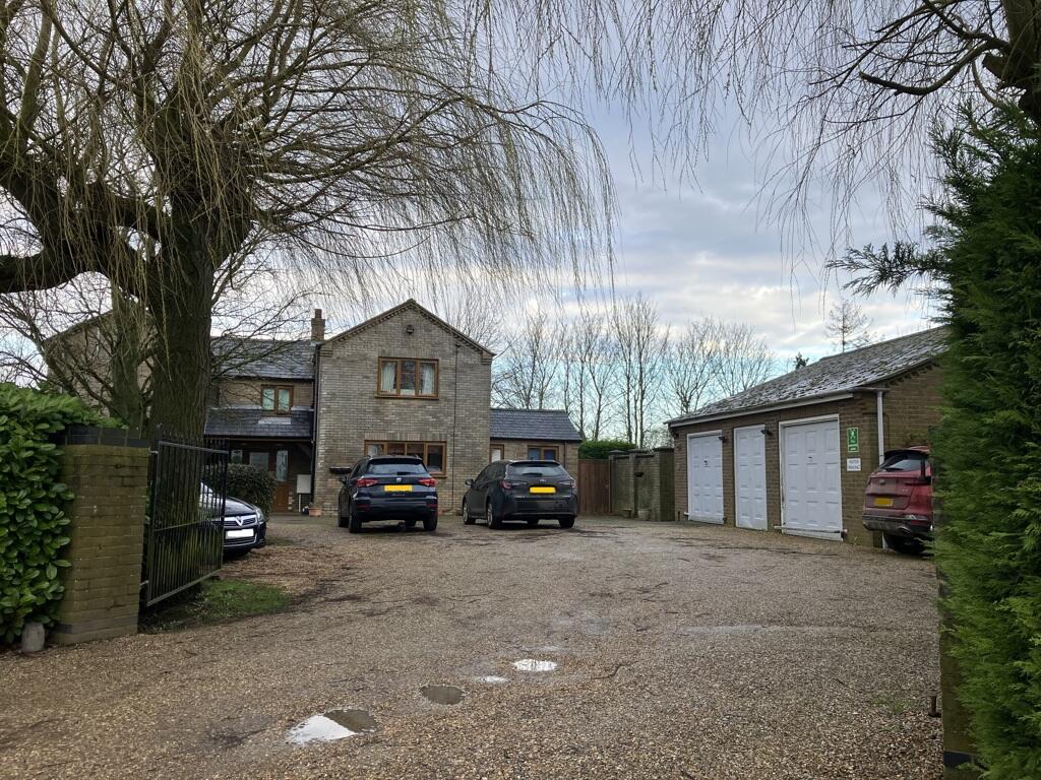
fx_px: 842
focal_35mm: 28
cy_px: 390
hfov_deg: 63.4
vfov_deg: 49.7
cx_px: 520
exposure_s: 1/231
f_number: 1.8
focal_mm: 3.99
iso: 25
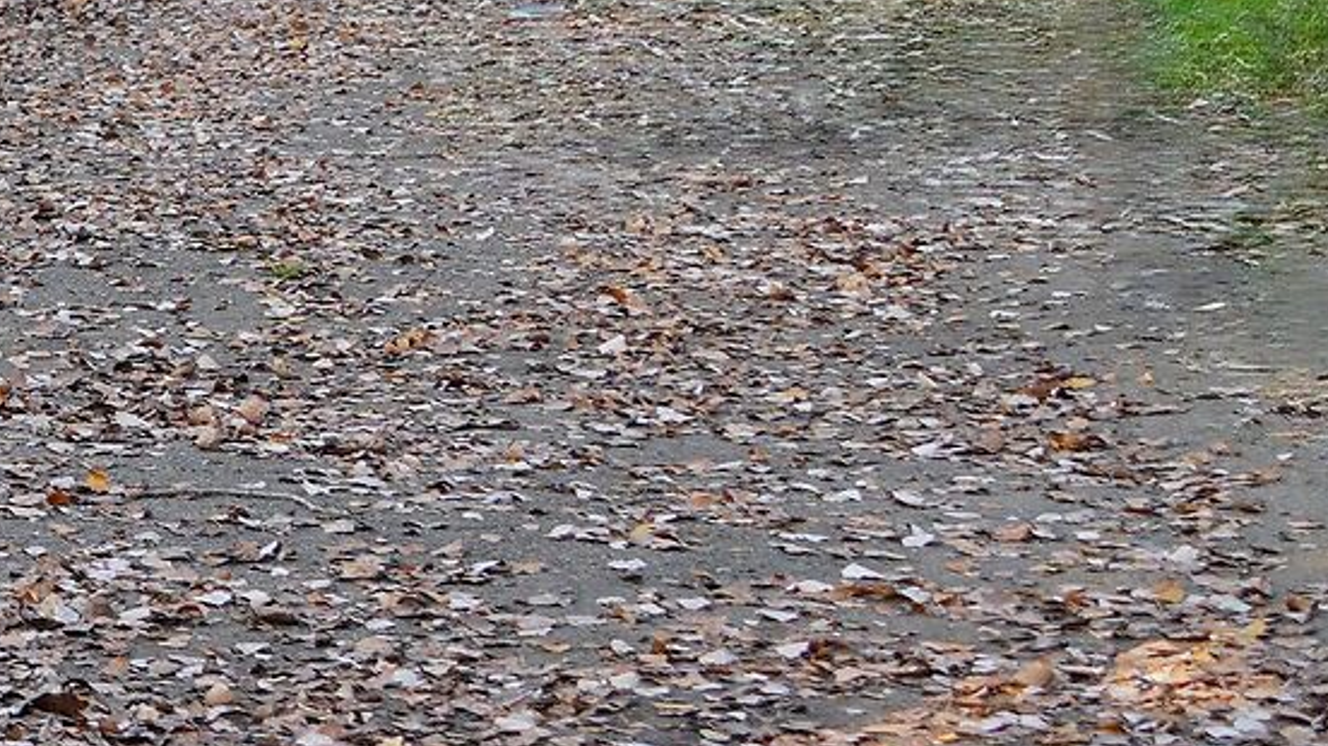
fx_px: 6899
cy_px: 2
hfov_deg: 10.2
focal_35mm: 196
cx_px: -1309
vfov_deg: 6.2
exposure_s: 1/500
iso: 800
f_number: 4.5
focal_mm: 43
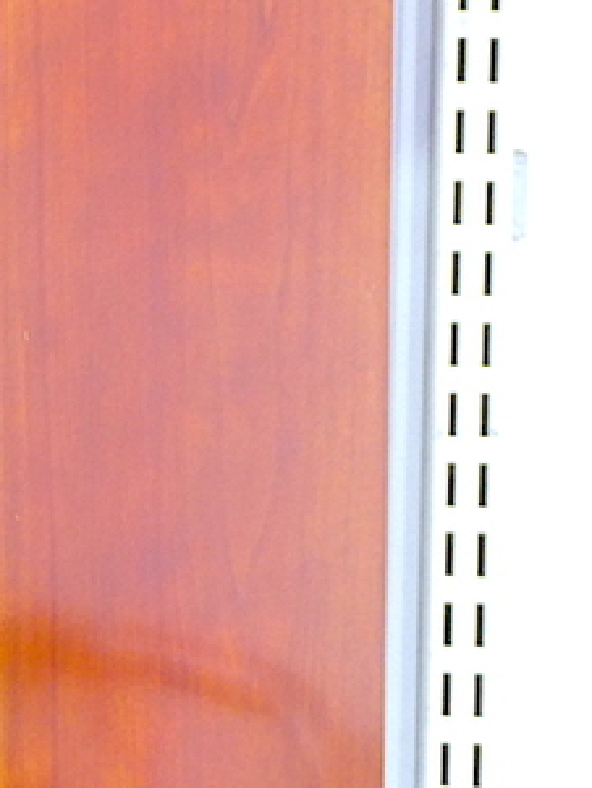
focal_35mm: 268
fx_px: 6107
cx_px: -657
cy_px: 398
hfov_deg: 5.4
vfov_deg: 7.4
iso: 200
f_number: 4.8
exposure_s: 1/4
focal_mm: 15
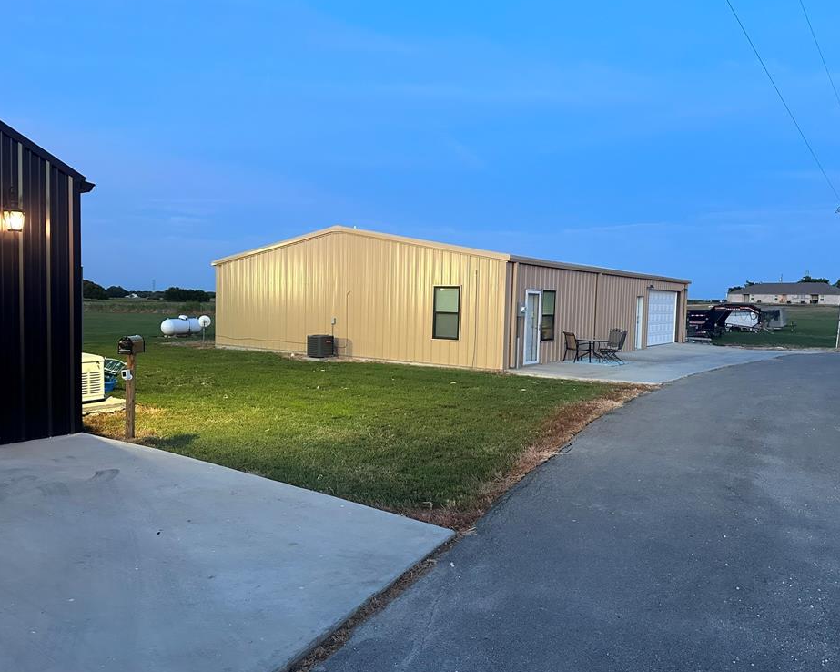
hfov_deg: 66.0
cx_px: 433
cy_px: 335
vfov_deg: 54.9
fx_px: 646
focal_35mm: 26
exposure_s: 1/60
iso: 640
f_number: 1.78
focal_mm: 6.86
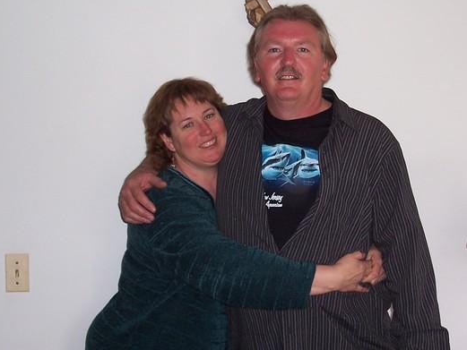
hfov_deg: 27.7
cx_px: 282
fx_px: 945
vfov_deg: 21.0
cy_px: 142
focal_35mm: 70
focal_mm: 8.6
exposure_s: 1/60
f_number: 3.4
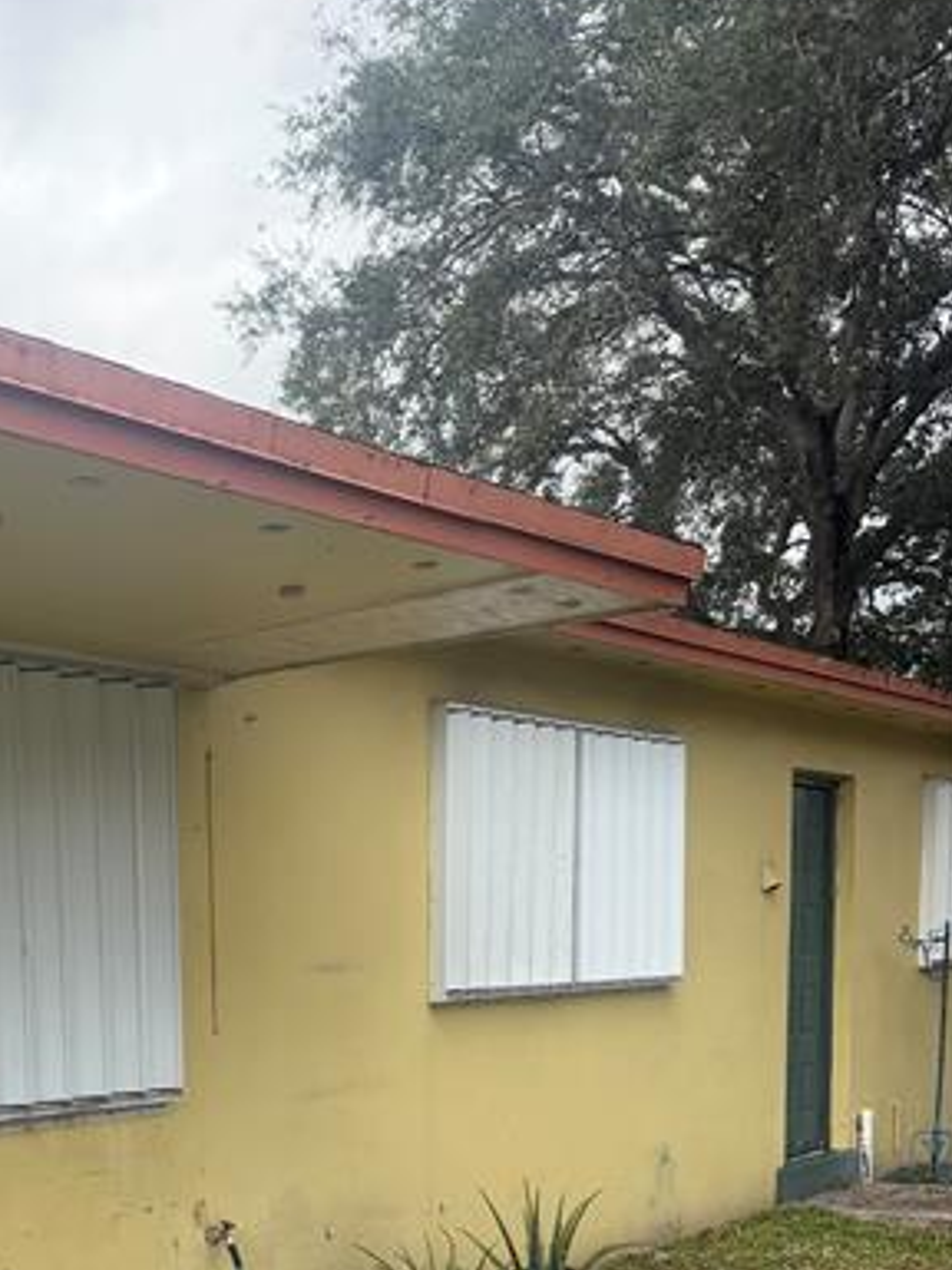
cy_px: 1220
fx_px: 1760
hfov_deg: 28.6
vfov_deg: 36.3
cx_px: 20
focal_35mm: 48
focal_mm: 6.76
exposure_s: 1/2703
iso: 100
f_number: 1.78
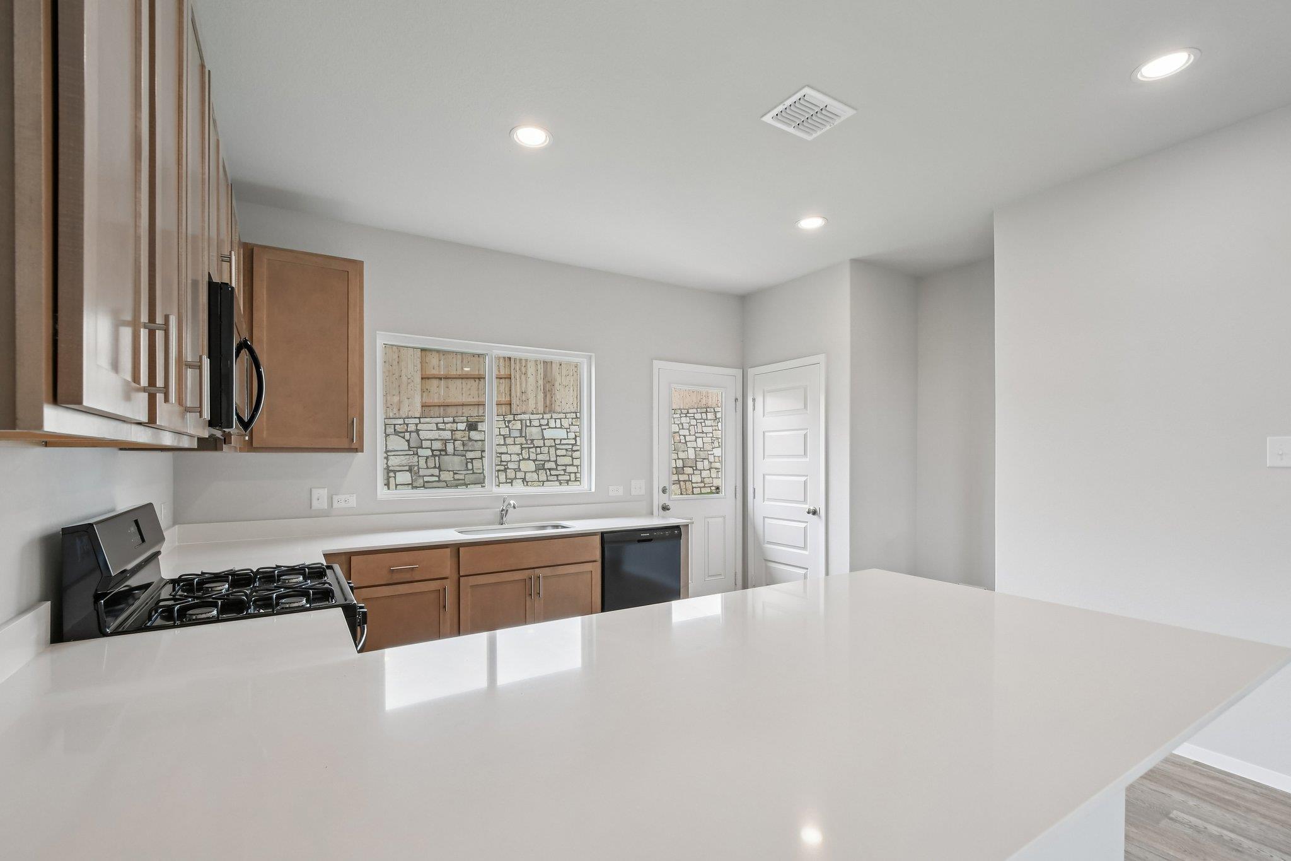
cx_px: 646
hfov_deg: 100.4
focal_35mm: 15
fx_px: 538
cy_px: 430
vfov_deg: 77.3
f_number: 8
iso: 400
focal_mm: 10
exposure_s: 1/60
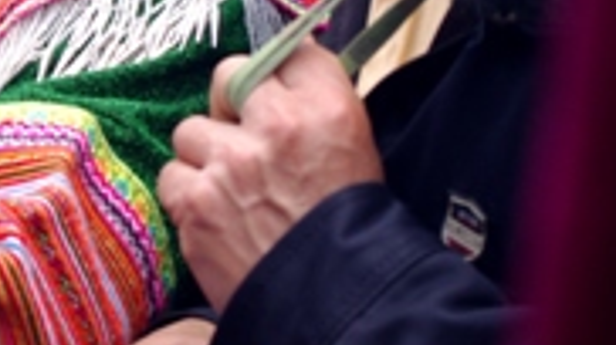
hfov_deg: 8.5
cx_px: -242
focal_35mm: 248
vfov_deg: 4.9
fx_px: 4047
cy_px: -90
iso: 200
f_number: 5.6
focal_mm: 55
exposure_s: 1/100
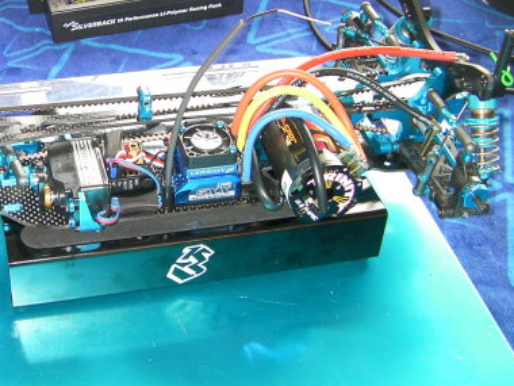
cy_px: 141
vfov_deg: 22.9
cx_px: 88
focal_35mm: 64
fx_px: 950
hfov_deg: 29.4
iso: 123
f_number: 3.5
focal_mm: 6.8
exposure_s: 1/30
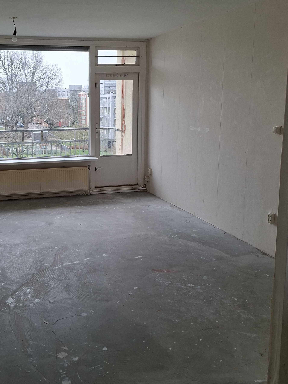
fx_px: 399
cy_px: 154
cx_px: 72
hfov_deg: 38.6
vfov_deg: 51.0
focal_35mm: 36
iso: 50
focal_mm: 5.54
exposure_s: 1/122
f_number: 1.8
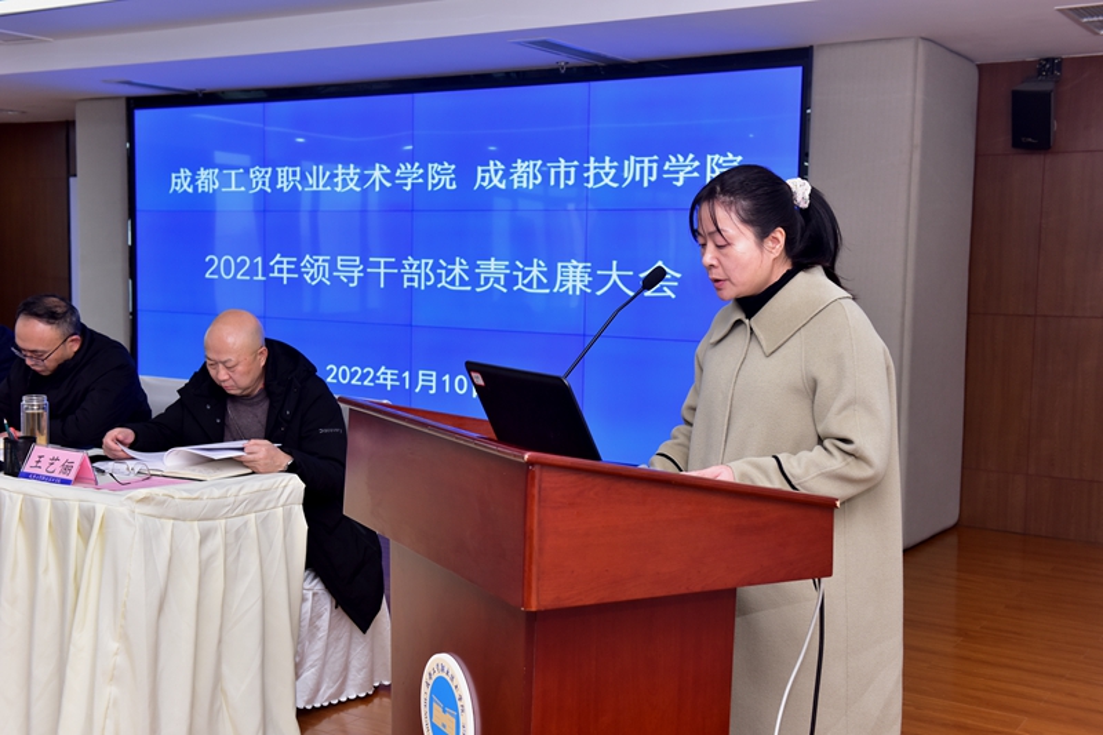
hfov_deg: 44.5
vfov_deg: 30.5
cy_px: 368
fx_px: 1348
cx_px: 552
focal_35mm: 44
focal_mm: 44
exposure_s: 1/60
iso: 800
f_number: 6.3
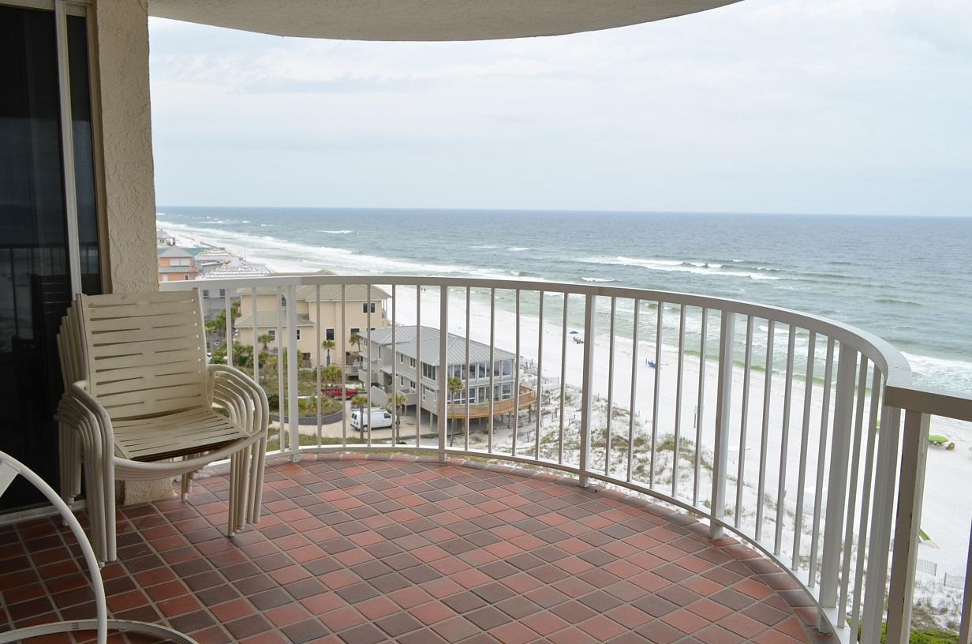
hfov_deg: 62.0
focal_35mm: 30
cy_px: 322
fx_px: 808
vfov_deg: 43.4
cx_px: 486
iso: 100
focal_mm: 20
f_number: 7.1
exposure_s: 1/200
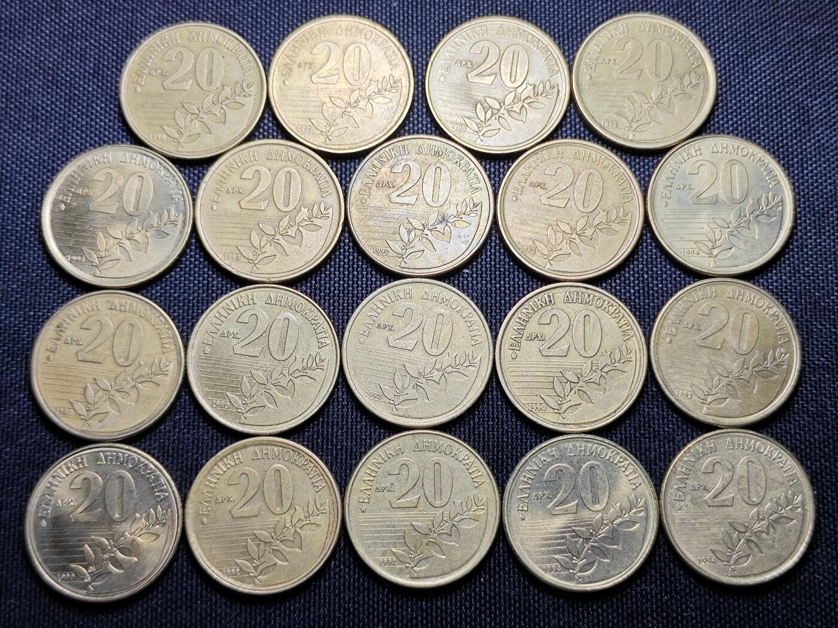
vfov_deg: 29.7
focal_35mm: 49
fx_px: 1186
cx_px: 419
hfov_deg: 38.9
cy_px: 314
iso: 50
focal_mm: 5.84
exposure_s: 1/100
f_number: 1.6
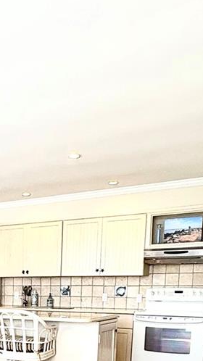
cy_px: 345
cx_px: -48
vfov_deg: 39.5
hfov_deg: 23.1
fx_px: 450
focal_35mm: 47
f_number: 2.2
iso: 50
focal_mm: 2.22
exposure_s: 1/120
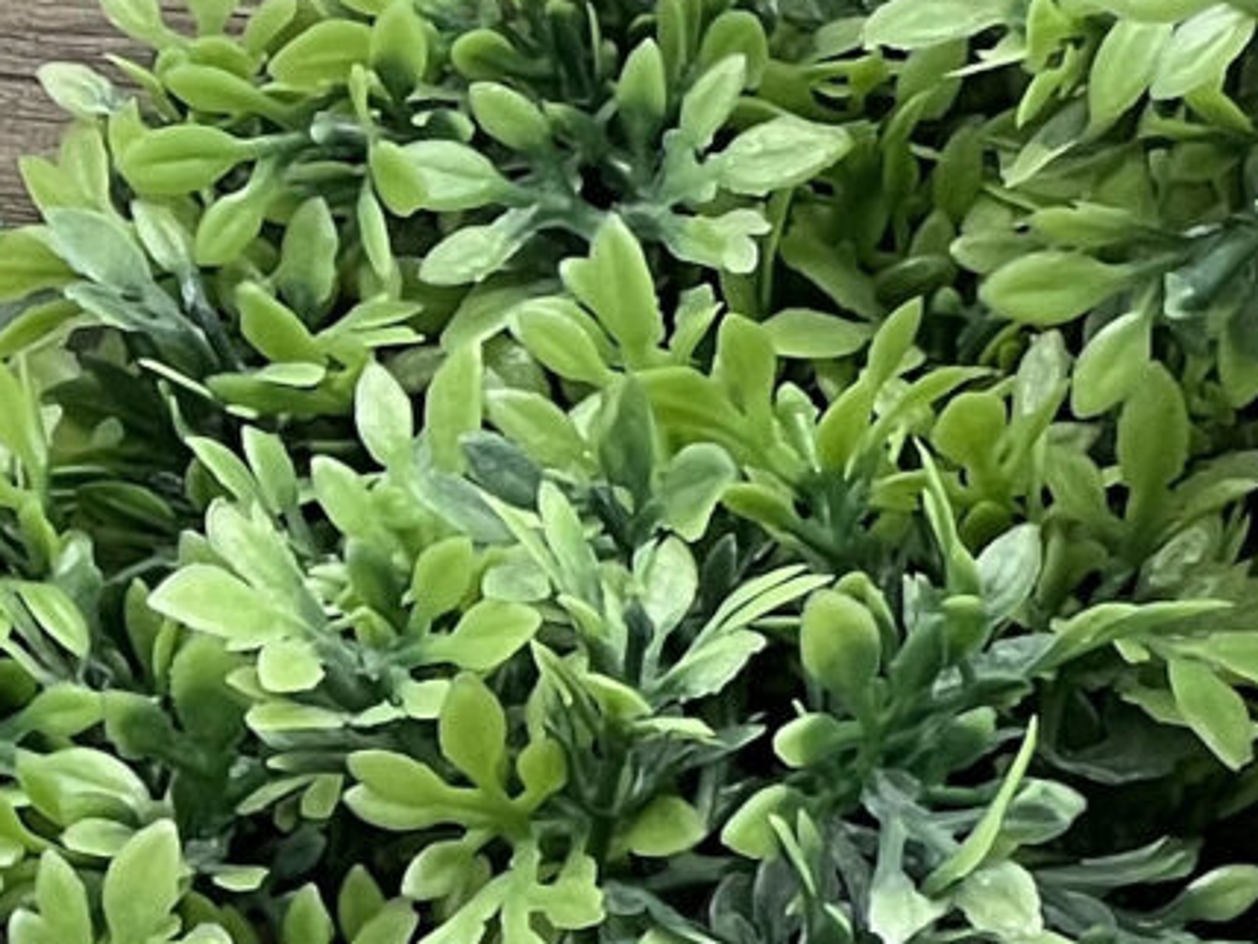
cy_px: 2137
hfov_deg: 4.2
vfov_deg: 3.2
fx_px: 16685
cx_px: -1888
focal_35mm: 459
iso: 64
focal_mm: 9
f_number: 2.8
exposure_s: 1/100
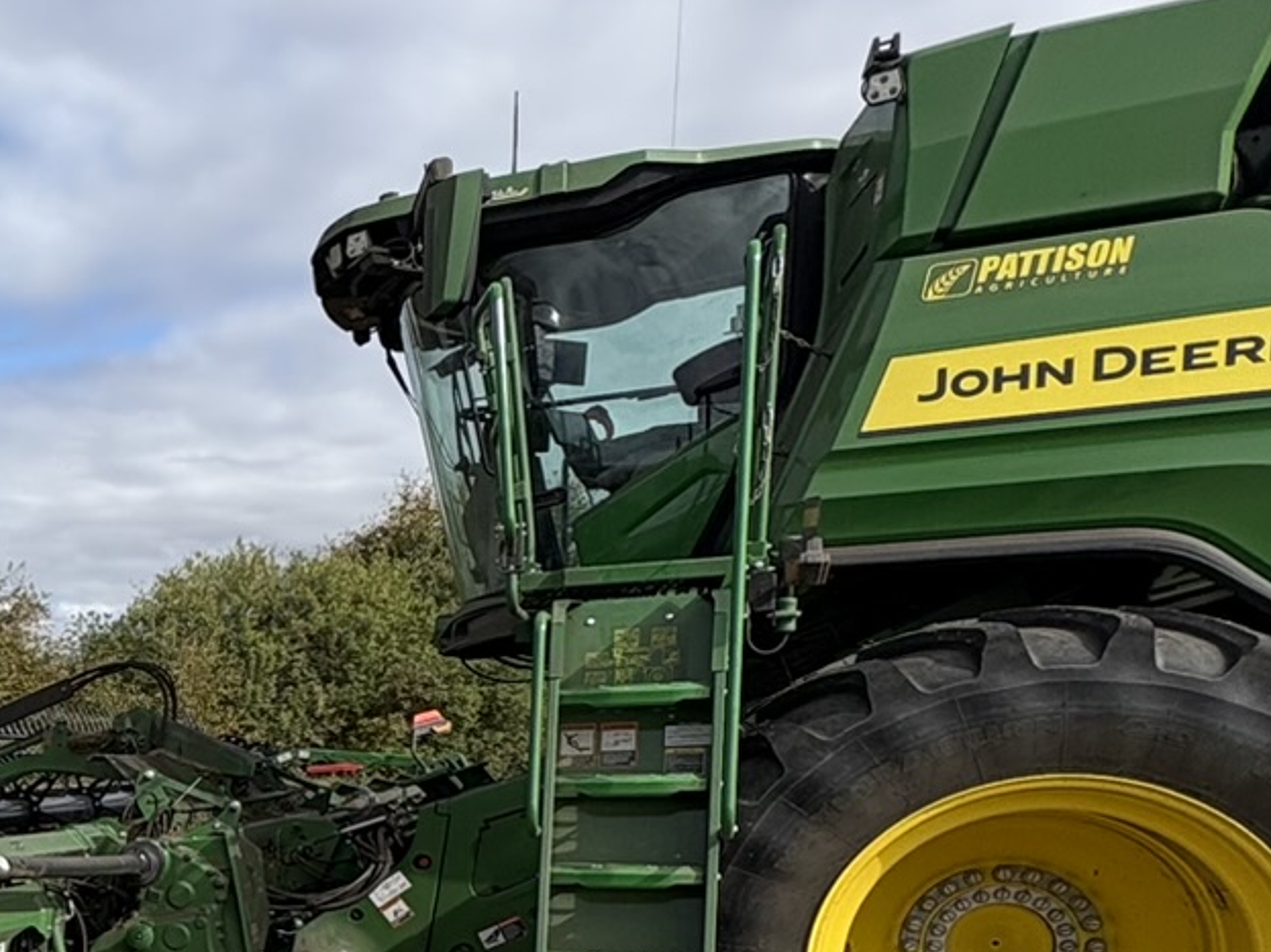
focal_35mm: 46
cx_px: -351
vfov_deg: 29.3
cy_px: 962
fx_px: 1689
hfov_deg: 32.1
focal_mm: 2.22
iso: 50
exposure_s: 1/1299
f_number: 2.2
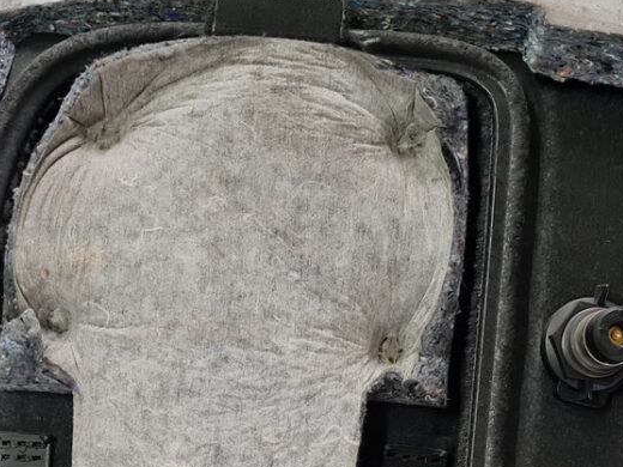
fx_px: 1260
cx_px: 241
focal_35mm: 70
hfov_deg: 27.7
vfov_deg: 20.3
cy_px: 471
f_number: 1.8
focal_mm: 5.4
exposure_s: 1/50
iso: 500
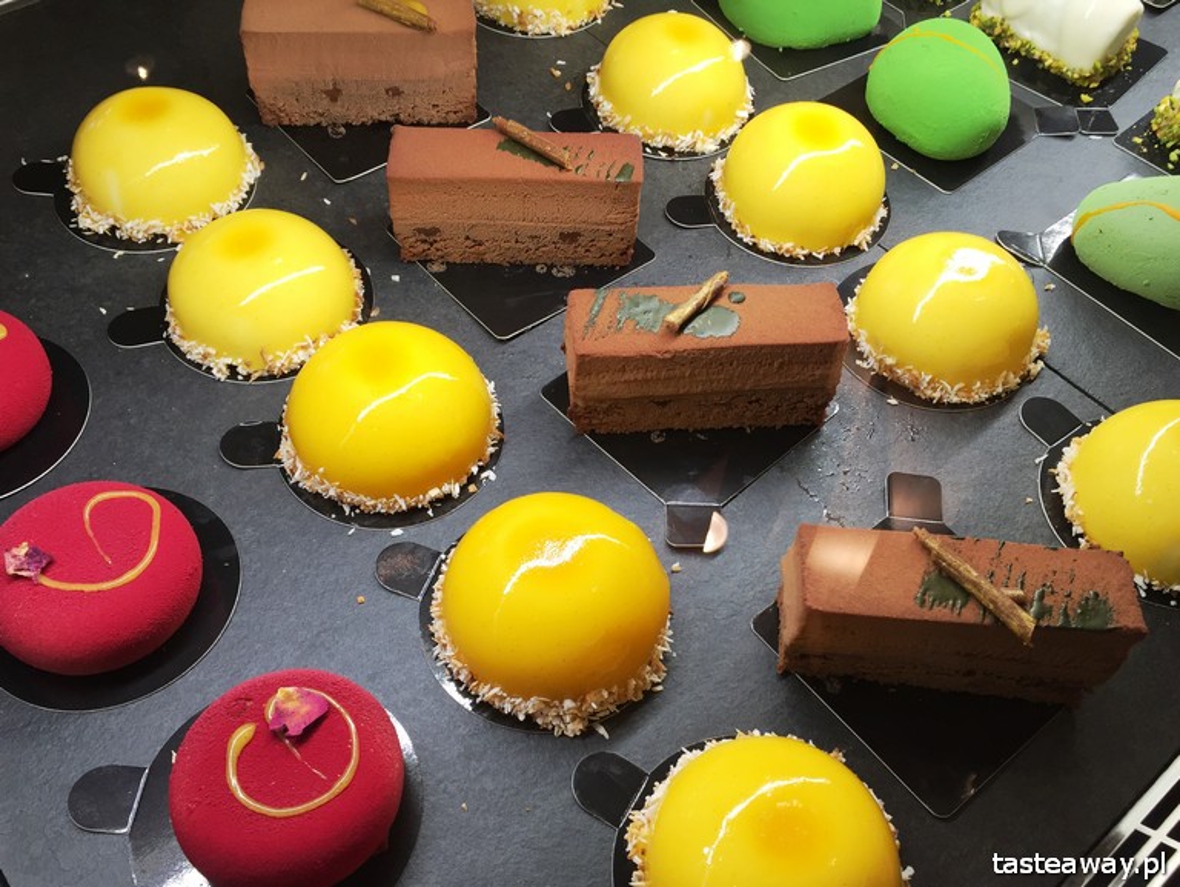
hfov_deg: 61.6
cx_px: 590
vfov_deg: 48.3
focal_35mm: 29
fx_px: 989
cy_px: 444
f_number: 2.2
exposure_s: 1/100
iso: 50
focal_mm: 4.15
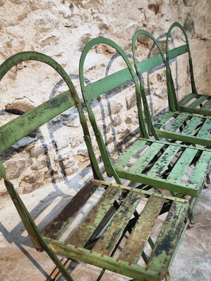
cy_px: 178
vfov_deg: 48.4
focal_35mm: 38
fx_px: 309
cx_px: 116
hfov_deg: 37.7
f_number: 1.8
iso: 640
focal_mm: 6.7
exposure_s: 1/50
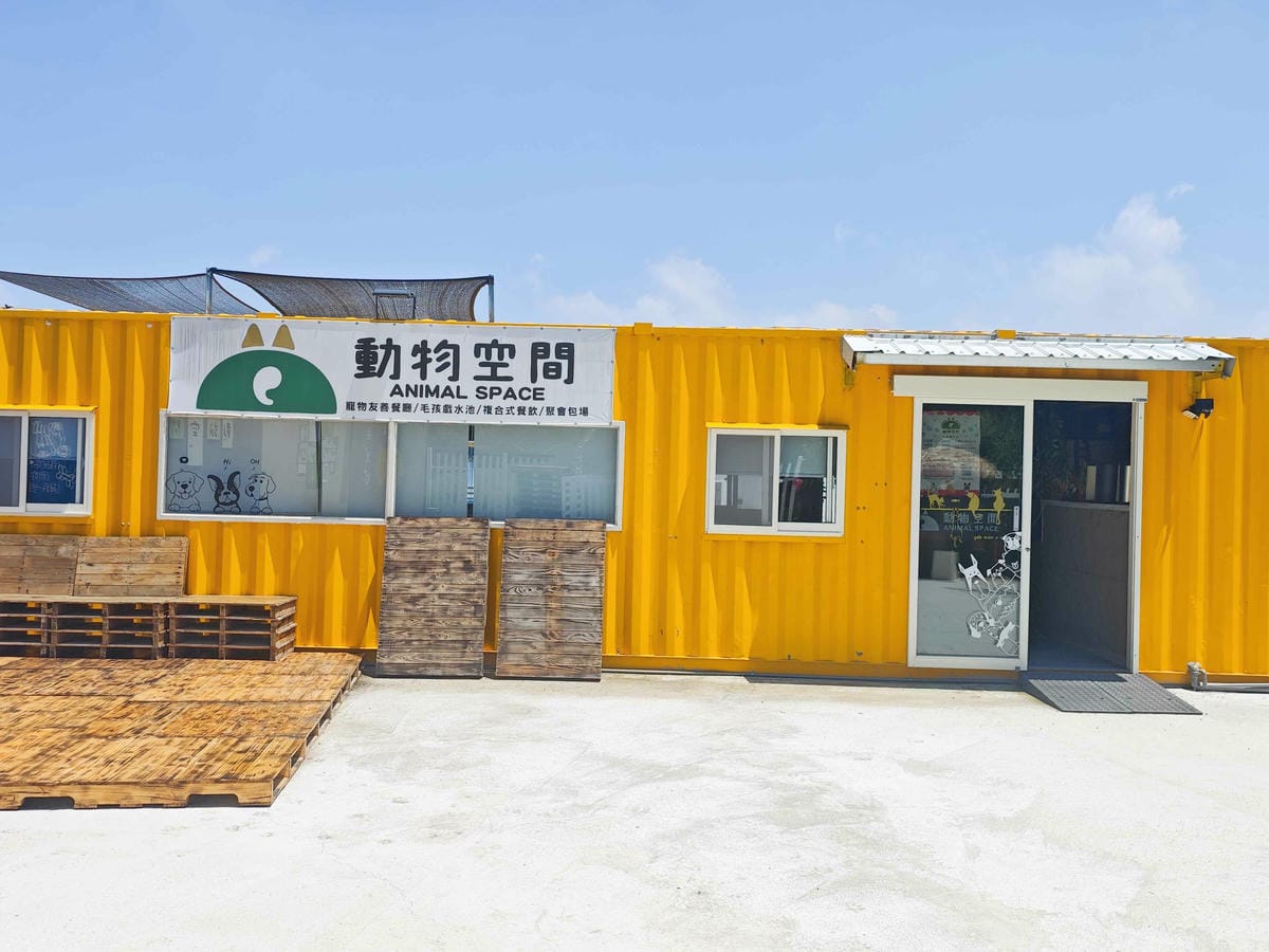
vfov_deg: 46.8
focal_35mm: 30
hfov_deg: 60.0
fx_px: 1100
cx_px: 634
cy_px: 476
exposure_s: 1/1882
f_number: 2
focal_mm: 8.72
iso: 50
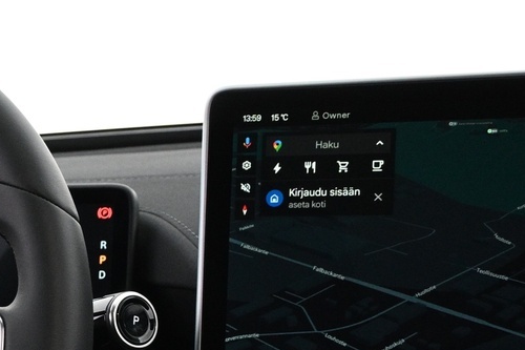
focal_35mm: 109
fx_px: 1595
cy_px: 345
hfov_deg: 17.2
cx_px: -216
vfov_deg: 12.4
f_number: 4
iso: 1600
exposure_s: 1/30
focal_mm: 22.5
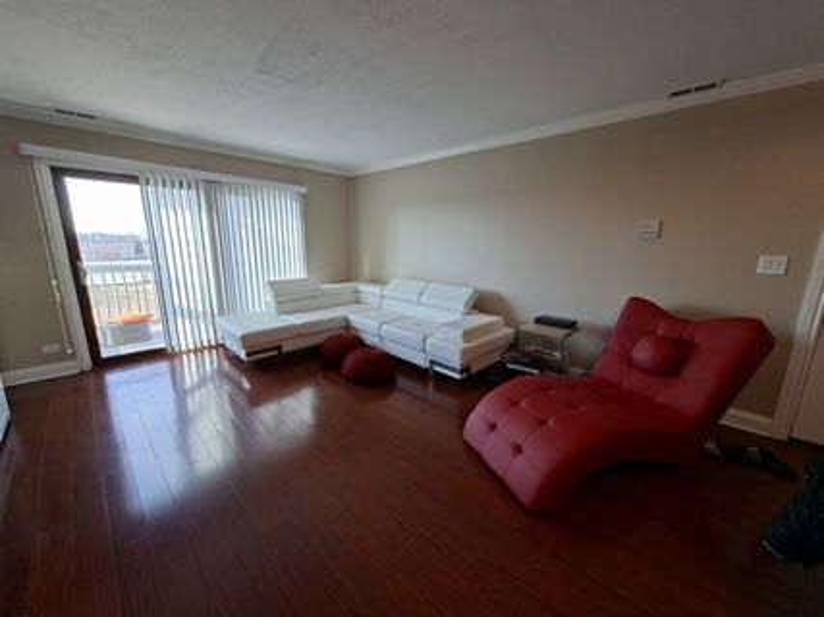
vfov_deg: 89.9
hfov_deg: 106.2
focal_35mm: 13
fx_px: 309
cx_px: 412
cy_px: 308
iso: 40
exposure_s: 1/40
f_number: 2.2
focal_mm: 1.74
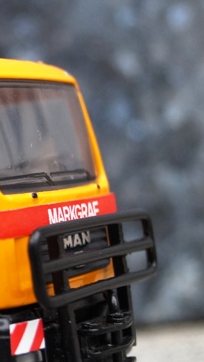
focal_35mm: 130
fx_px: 1248
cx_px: -178
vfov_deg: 16.5
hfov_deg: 8.9
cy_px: 227
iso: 400
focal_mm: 26
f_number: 4
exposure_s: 1/160
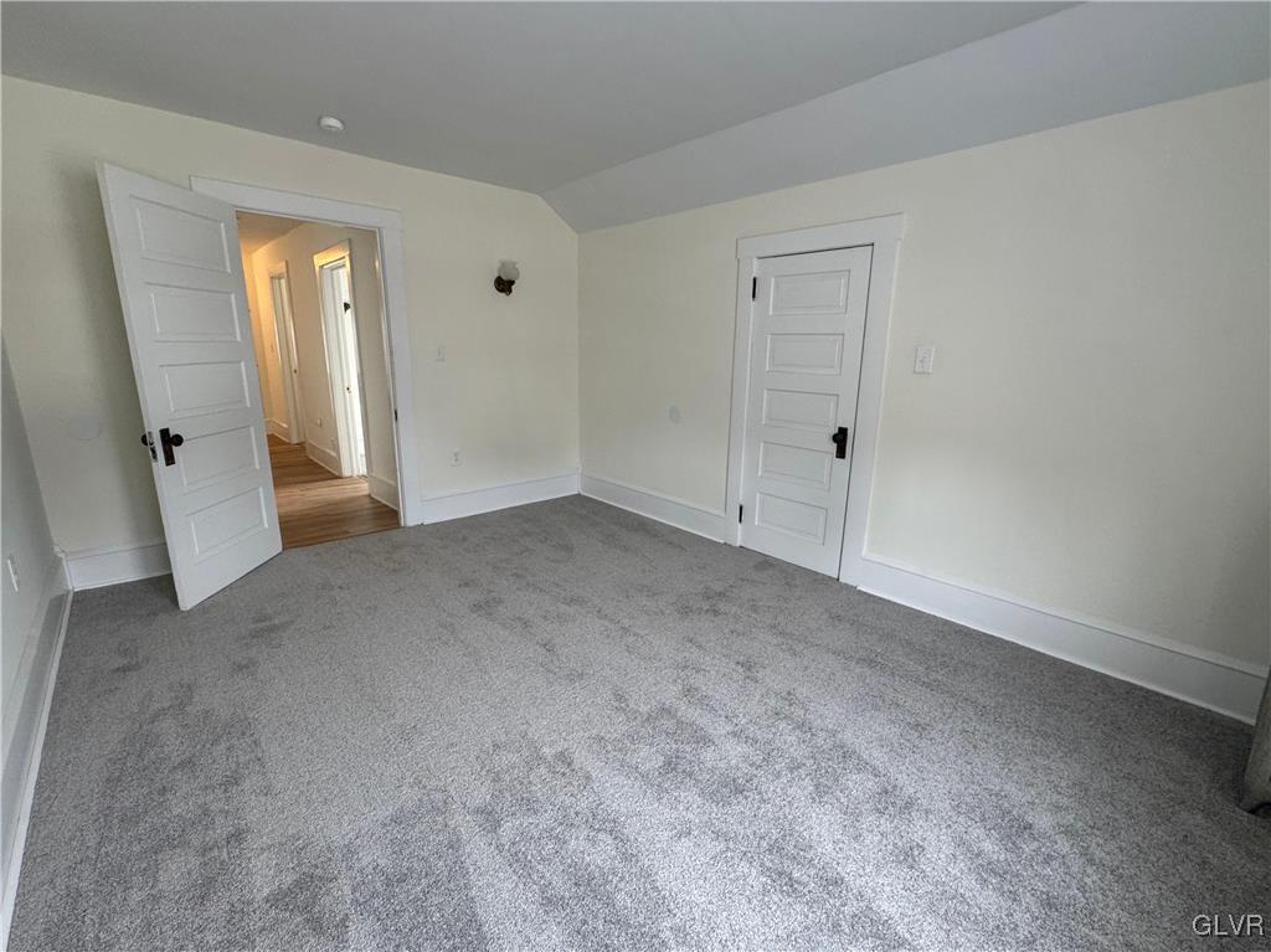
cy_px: 476
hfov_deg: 102.1
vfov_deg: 85.6
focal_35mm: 14
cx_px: 636
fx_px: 514
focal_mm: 2.22
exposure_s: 1/99
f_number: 2.2
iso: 160
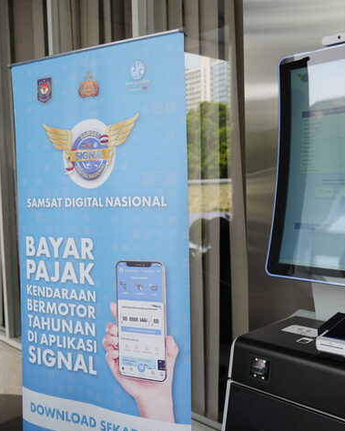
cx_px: 213
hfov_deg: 38.9
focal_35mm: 38
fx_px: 485
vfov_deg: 47.9
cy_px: 221
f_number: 4
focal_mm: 24
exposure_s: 1/250
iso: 200
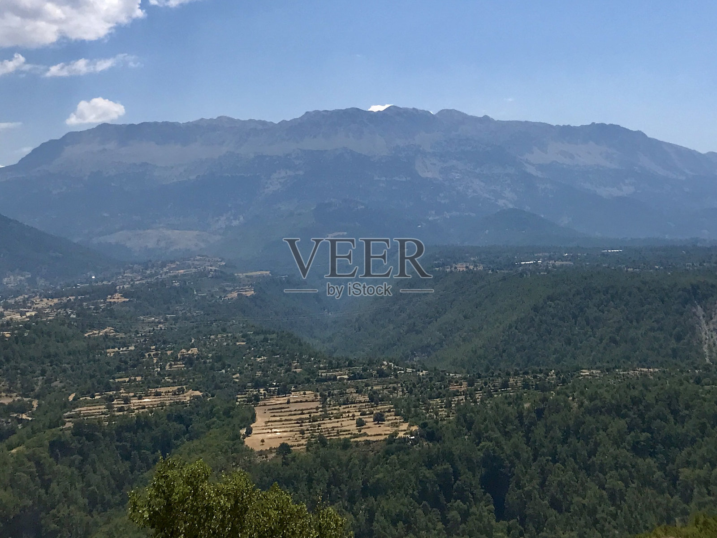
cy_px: 269
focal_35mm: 28
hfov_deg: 63.4
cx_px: 358
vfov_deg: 49.8
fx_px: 580
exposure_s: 1/5051
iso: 20
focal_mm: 3.99
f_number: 1.8
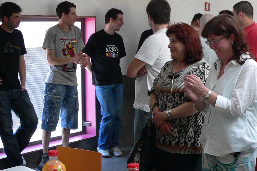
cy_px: 71
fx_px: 450
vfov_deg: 21.5
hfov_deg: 31.9
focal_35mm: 63
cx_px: 131
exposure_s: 1/60
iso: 150
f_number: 2.8
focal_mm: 6
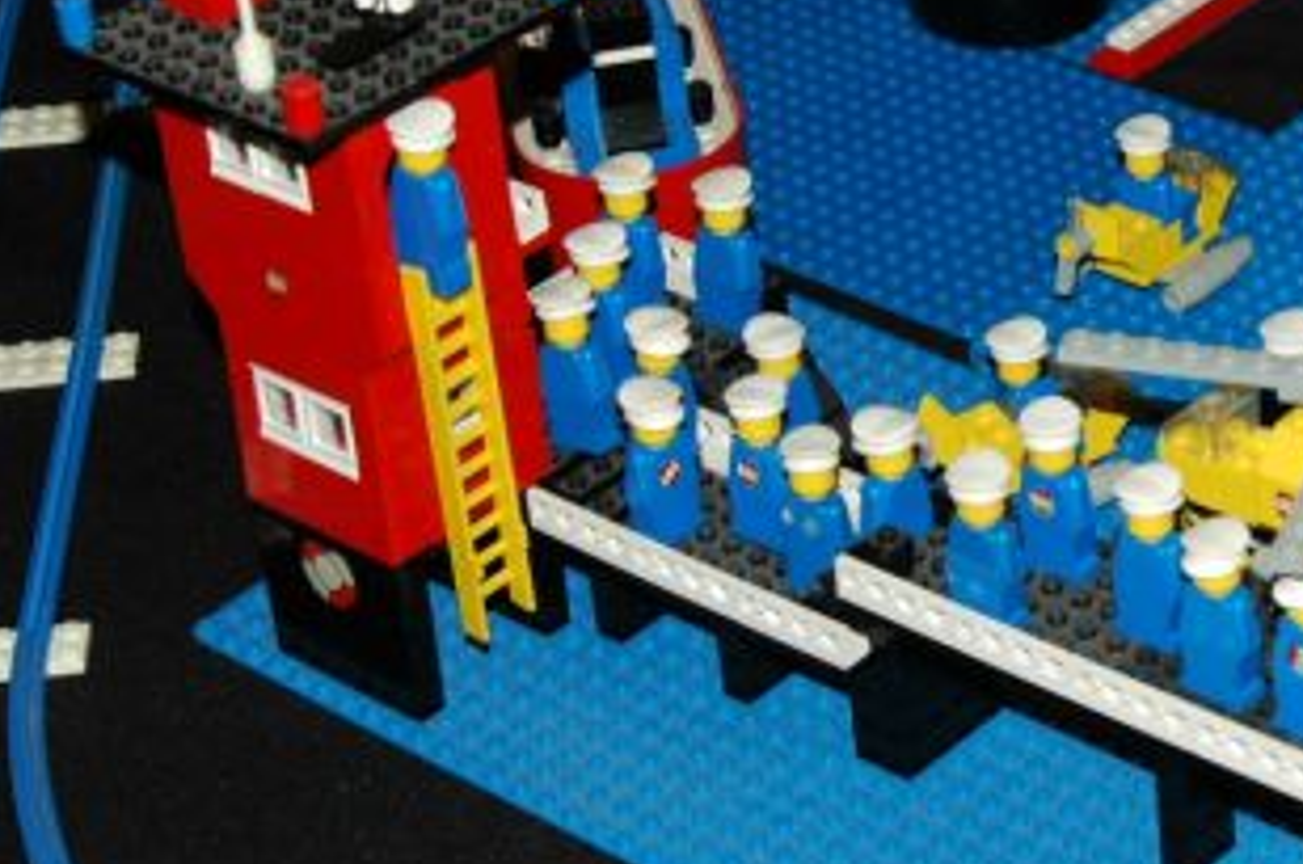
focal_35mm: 120
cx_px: 1333
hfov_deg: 16.7
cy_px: 259
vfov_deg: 11.3
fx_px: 4347
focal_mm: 31
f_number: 5.6
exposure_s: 1/125
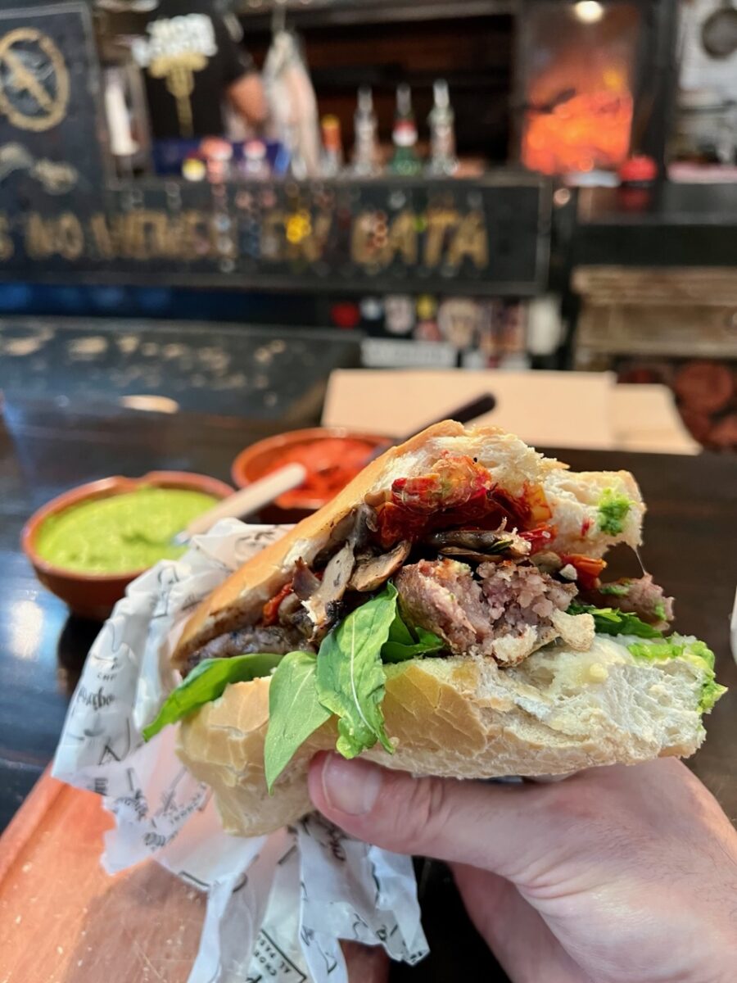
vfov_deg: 67.3
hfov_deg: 53.1
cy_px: 492
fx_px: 738
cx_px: 368
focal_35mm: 26
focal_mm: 5.7
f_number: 1.5
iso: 200
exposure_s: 1/50
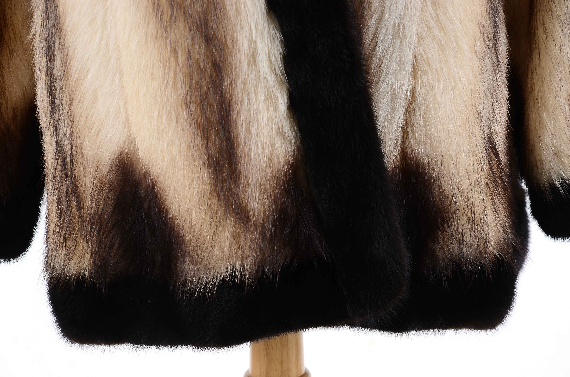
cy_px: 188
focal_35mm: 158
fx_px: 2489
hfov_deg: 13.1
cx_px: 285
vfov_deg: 8.7
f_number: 8
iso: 160
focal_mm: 105
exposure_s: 1/80
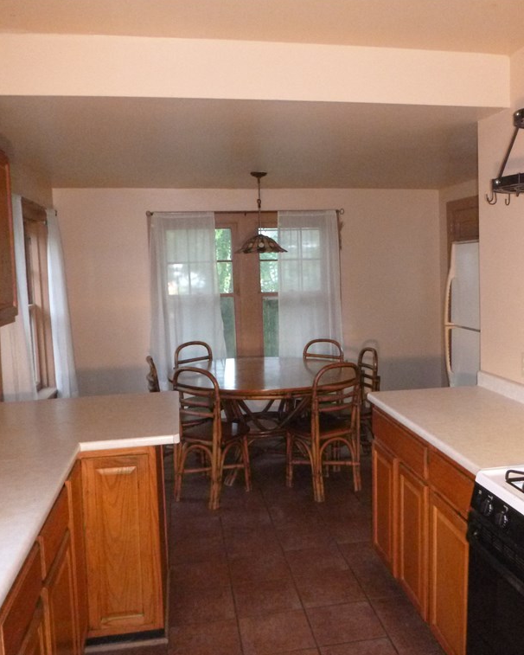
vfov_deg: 54.2
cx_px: 316
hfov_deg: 44.3
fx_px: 639
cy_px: 329
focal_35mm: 33
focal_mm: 4.5
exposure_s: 1/60
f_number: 3.9
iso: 640
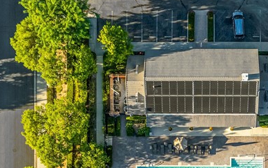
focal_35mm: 67
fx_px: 490
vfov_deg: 18.3
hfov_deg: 30.1
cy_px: 211
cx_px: 202
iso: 200
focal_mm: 12.29
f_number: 2.8
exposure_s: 1/2000
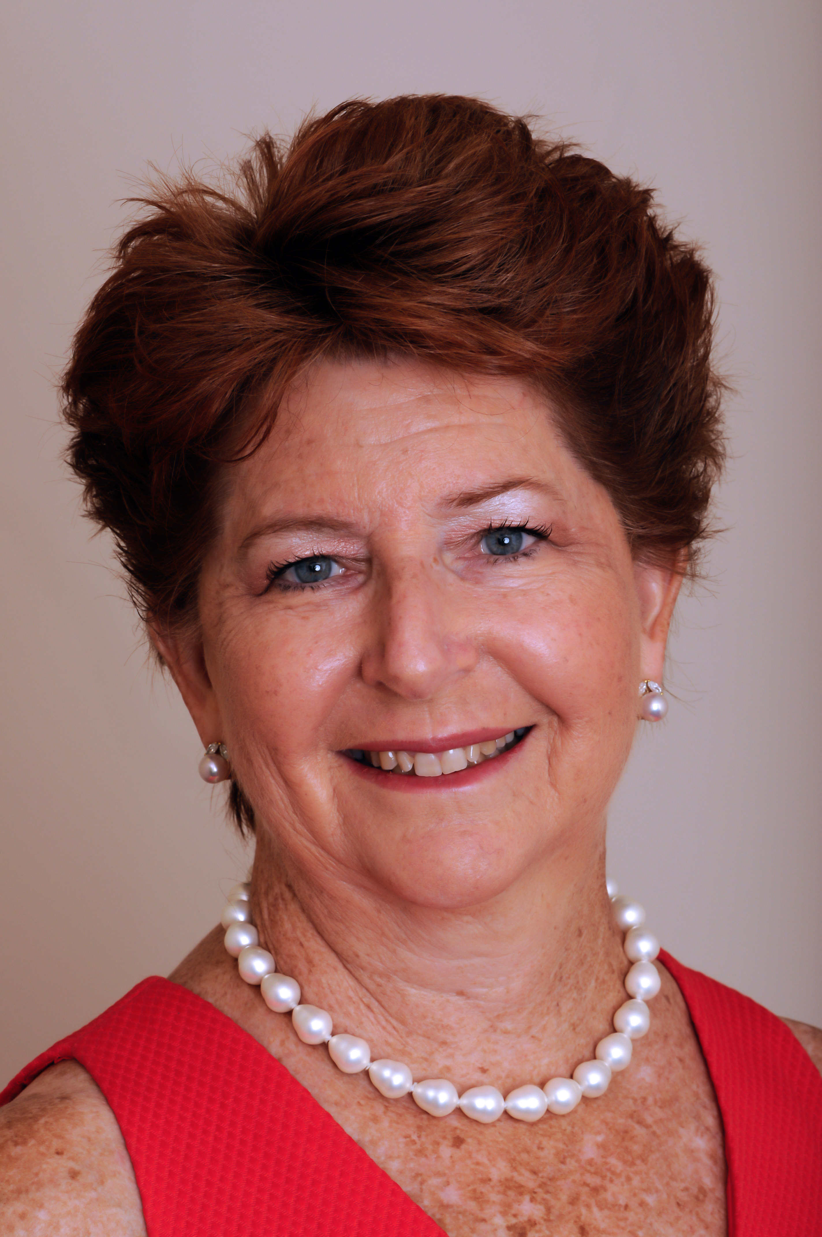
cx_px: 411
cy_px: 618
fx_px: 4378
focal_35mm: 128
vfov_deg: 16.1
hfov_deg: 10.7
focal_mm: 85
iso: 200
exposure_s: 1/200
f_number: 13
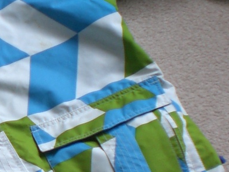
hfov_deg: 12.2
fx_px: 1025
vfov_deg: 9.6
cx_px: -100
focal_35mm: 155
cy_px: 80
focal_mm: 6.3
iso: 100
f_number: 3.1
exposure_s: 1/80
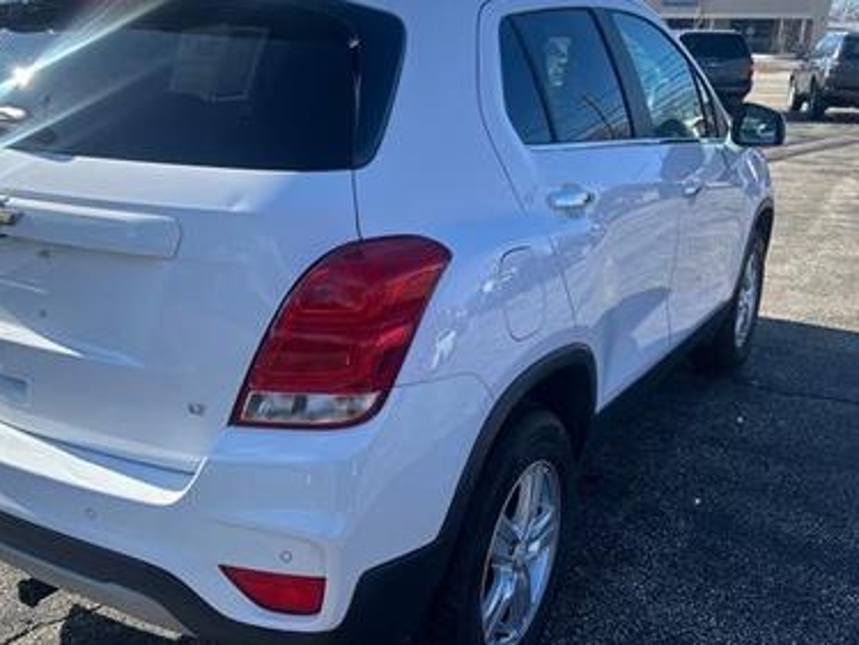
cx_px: 356
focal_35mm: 35
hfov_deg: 52.3
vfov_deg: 40.7
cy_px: 285
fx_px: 869
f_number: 1.5
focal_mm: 5.7
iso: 50
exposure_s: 1/2695
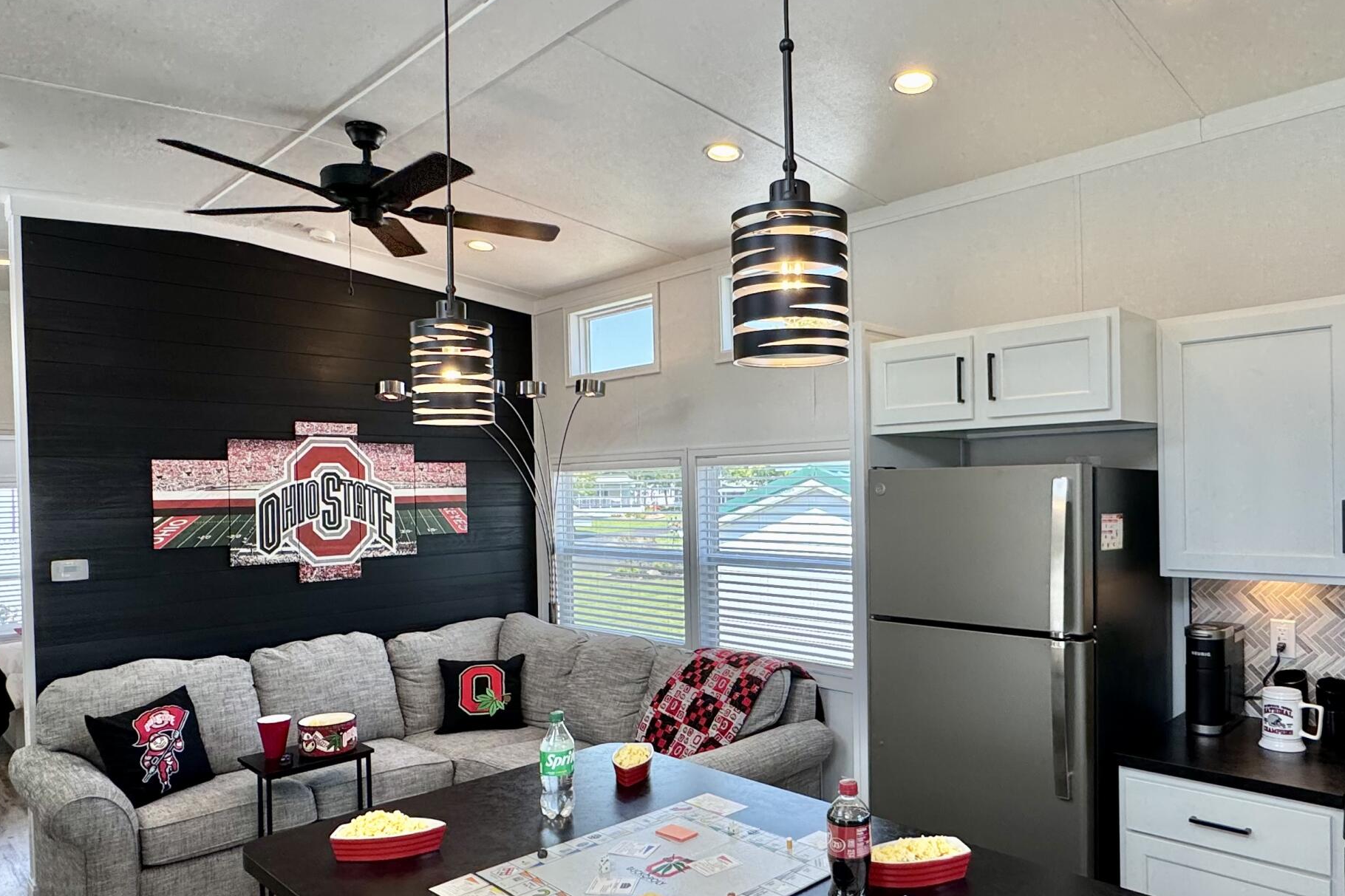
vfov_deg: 53.0
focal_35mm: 24
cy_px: 504
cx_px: 783
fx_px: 897
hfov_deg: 73.2
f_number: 2.2
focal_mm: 2.22
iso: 40
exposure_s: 1/120
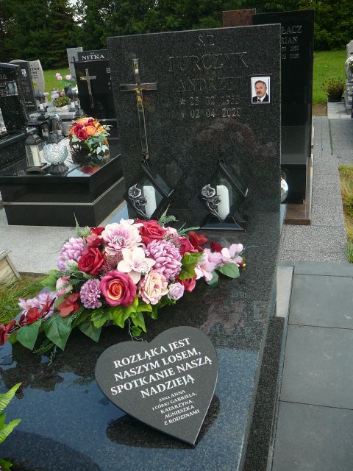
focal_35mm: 35
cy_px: 236
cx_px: 176
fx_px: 476
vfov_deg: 52.6
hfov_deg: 40.7
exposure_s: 1/400
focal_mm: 5.2
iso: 80
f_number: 2.8
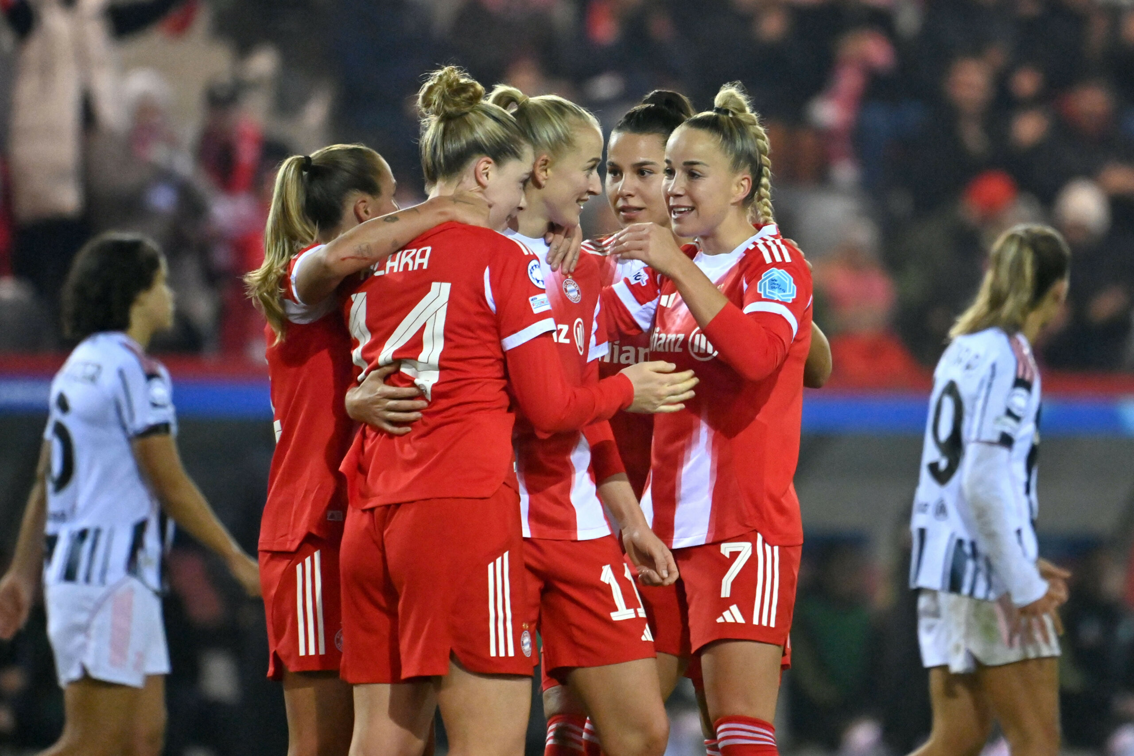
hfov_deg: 3.7
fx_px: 17325
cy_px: 378
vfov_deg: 2.5
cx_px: 567
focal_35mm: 550
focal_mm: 550
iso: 11400
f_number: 5.6
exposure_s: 1/800
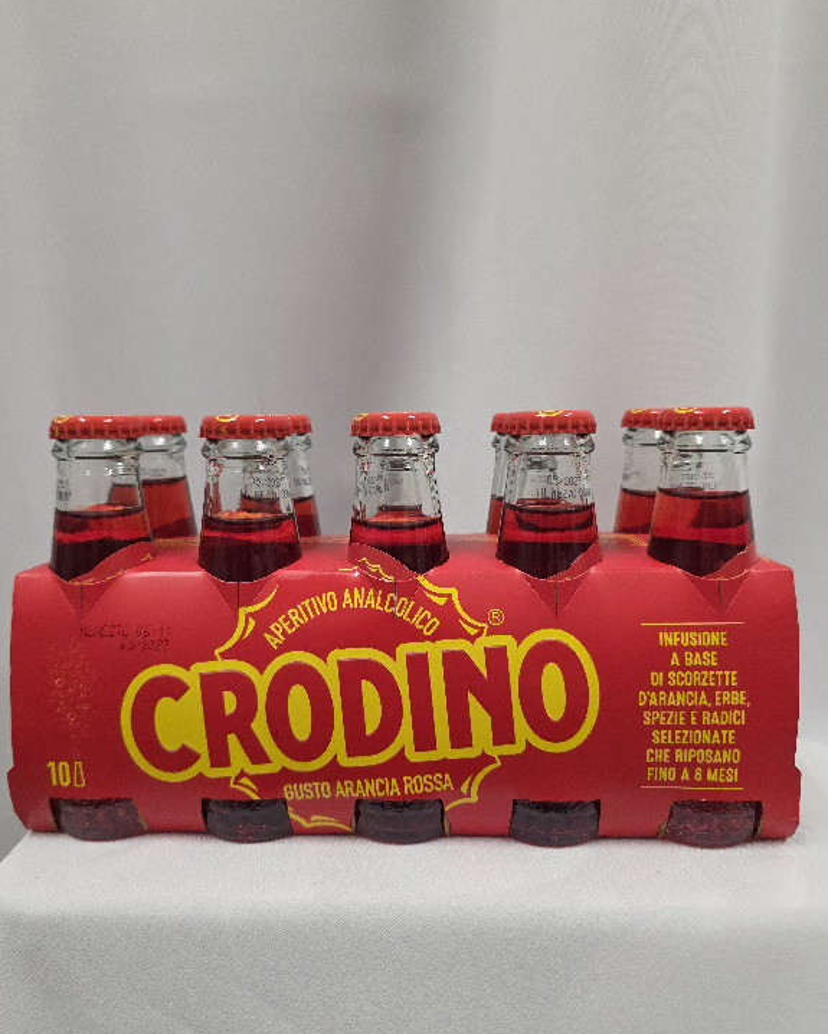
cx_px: 397
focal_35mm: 25
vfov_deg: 68.1
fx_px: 765
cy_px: 523
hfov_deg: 56.8
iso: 500
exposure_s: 1/101
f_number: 1.7
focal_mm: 6.3
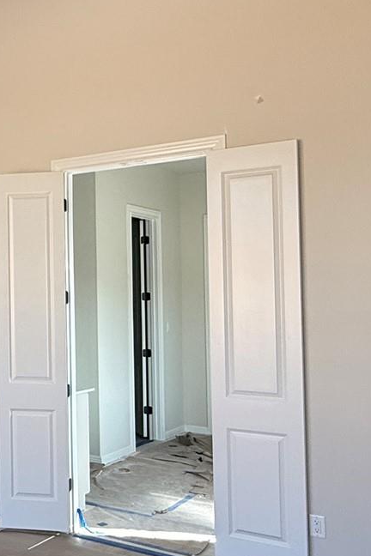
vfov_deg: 42.7
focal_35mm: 46
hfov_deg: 24.4
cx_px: -148
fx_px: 711
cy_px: 281
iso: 64
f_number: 2.2
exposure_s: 1/99
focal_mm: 2.22
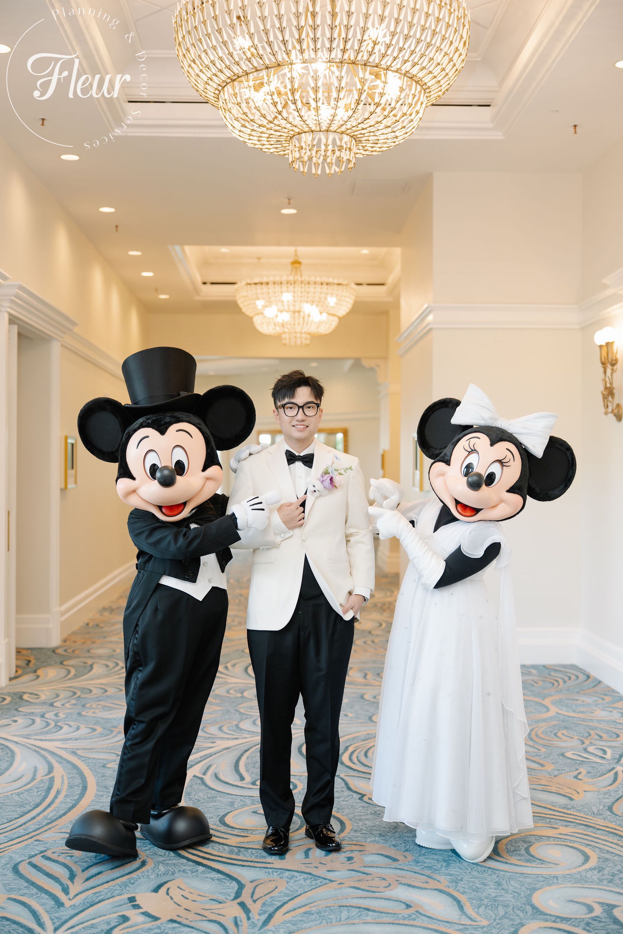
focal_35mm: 41
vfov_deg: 47.4
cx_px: 312
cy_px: 467
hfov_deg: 32.6
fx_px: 1064
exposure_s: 1/200
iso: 400
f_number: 2
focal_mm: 41
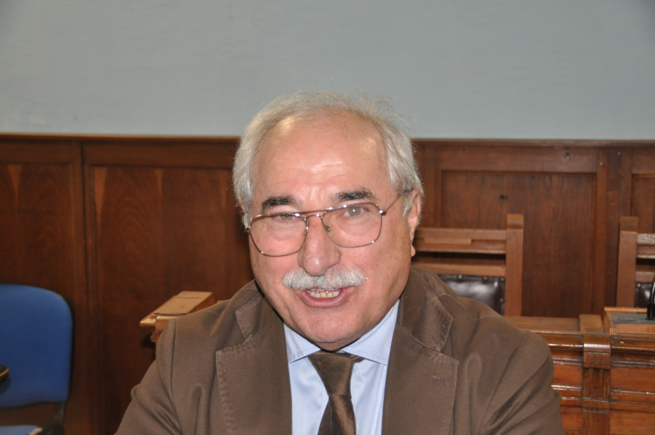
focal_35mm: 66
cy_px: 218
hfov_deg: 30.5
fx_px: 1199
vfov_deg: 20.6
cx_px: 328
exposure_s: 1/100
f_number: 4.5
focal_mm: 44
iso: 1000
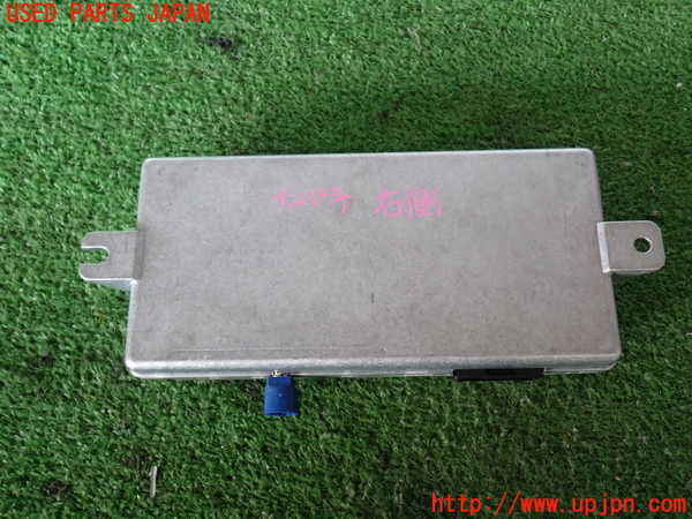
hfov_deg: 51.4
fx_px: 720
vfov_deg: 39.7
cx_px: 346
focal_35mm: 36
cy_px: 260
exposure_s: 1/50
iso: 200
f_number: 2.5
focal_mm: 6.37
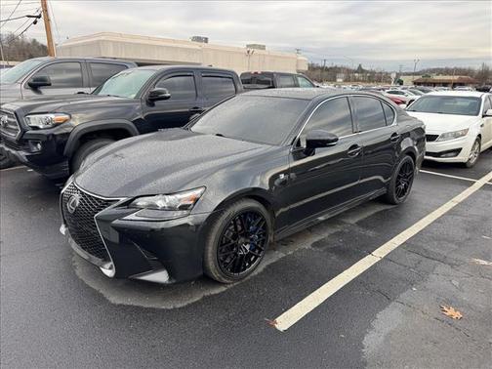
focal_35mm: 24
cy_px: 184
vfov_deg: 56.8
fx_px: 341
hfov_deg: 71.6
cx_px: 246
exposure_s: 1/730
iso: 80
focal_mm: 6.76
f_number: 1.78
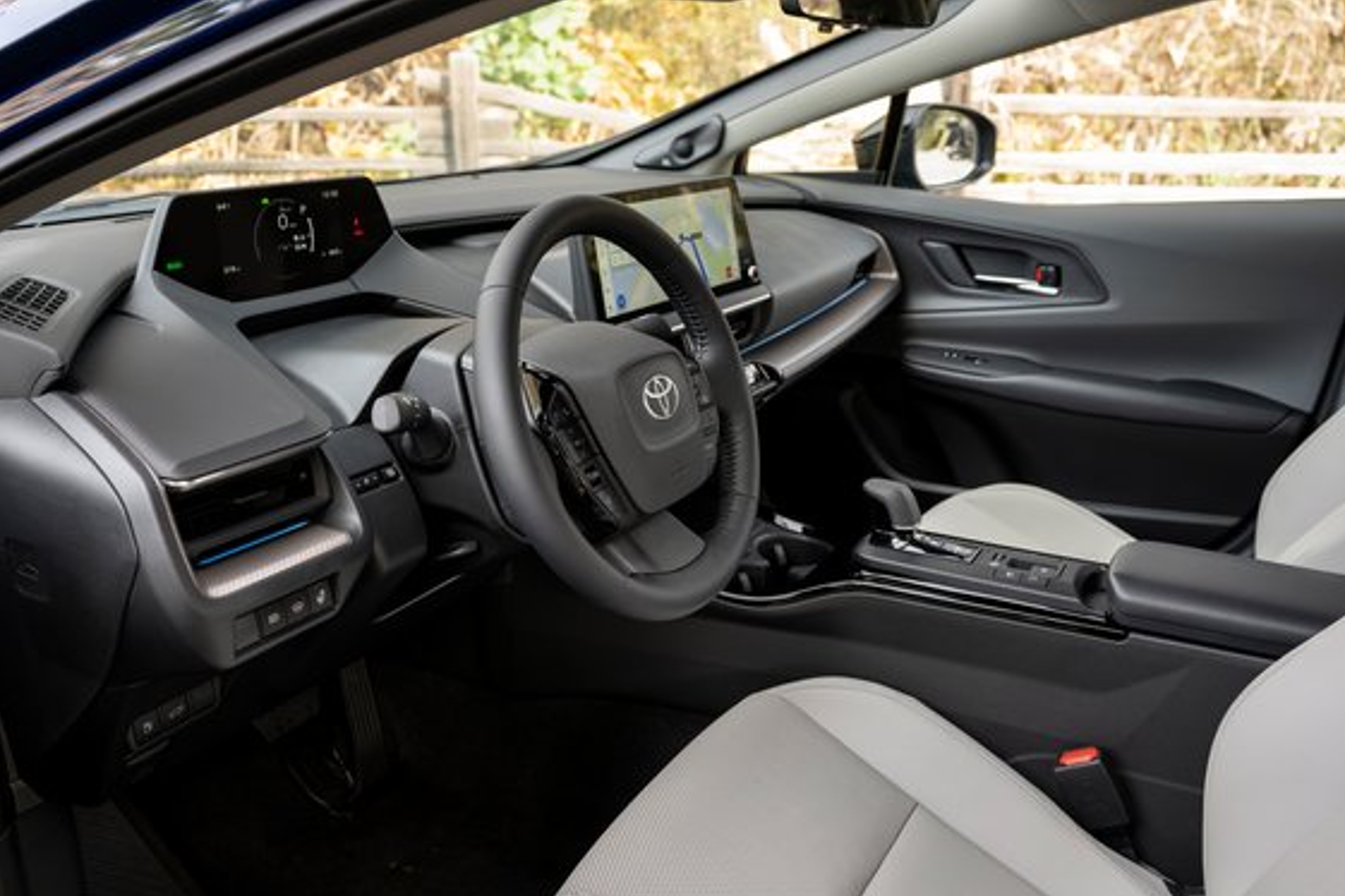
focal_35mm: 31
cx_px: 643
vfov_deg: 42.3
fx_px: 1158
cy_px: 477
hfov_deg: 60.3
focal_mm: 29
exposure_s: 1/15
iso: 200
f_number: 5
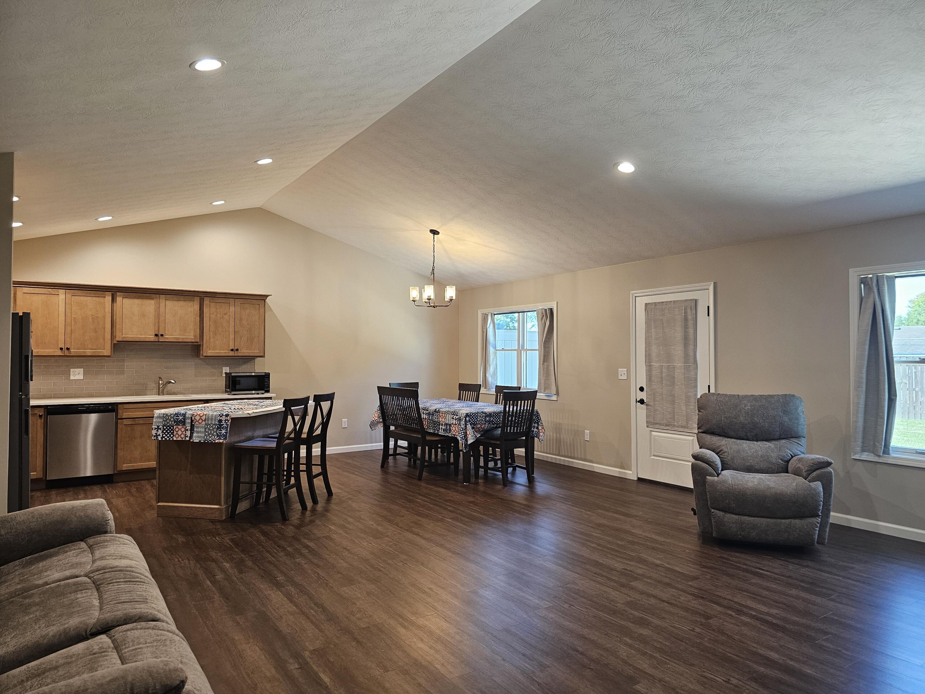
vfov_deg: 58.9
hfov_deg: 73.9
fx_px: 615
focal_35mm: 23
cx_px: 462
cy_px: 347
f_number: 1.7
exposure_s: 1/120
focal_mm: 6.3
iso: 200
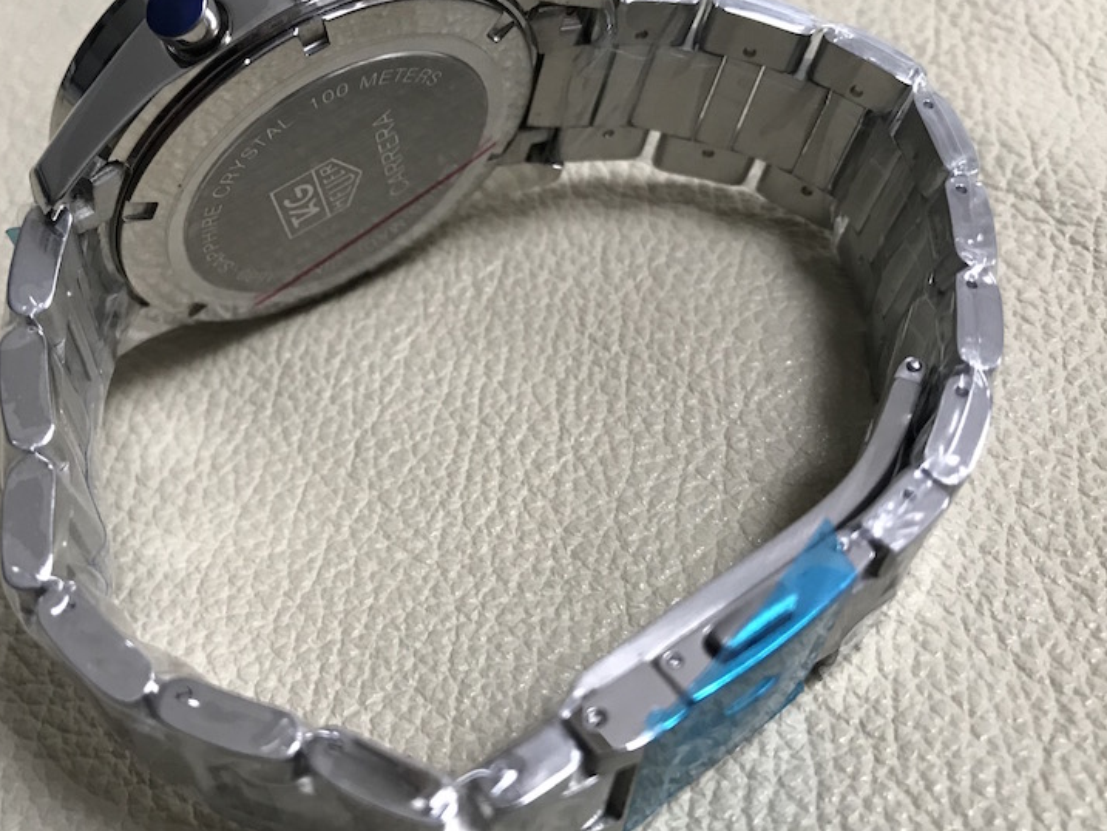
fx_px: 1279
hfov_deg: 46.4
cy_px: 400
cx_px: 421
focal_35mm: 40
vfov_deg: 36.0
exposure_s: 1/17
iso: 64
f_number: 1.8
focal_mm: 3.99
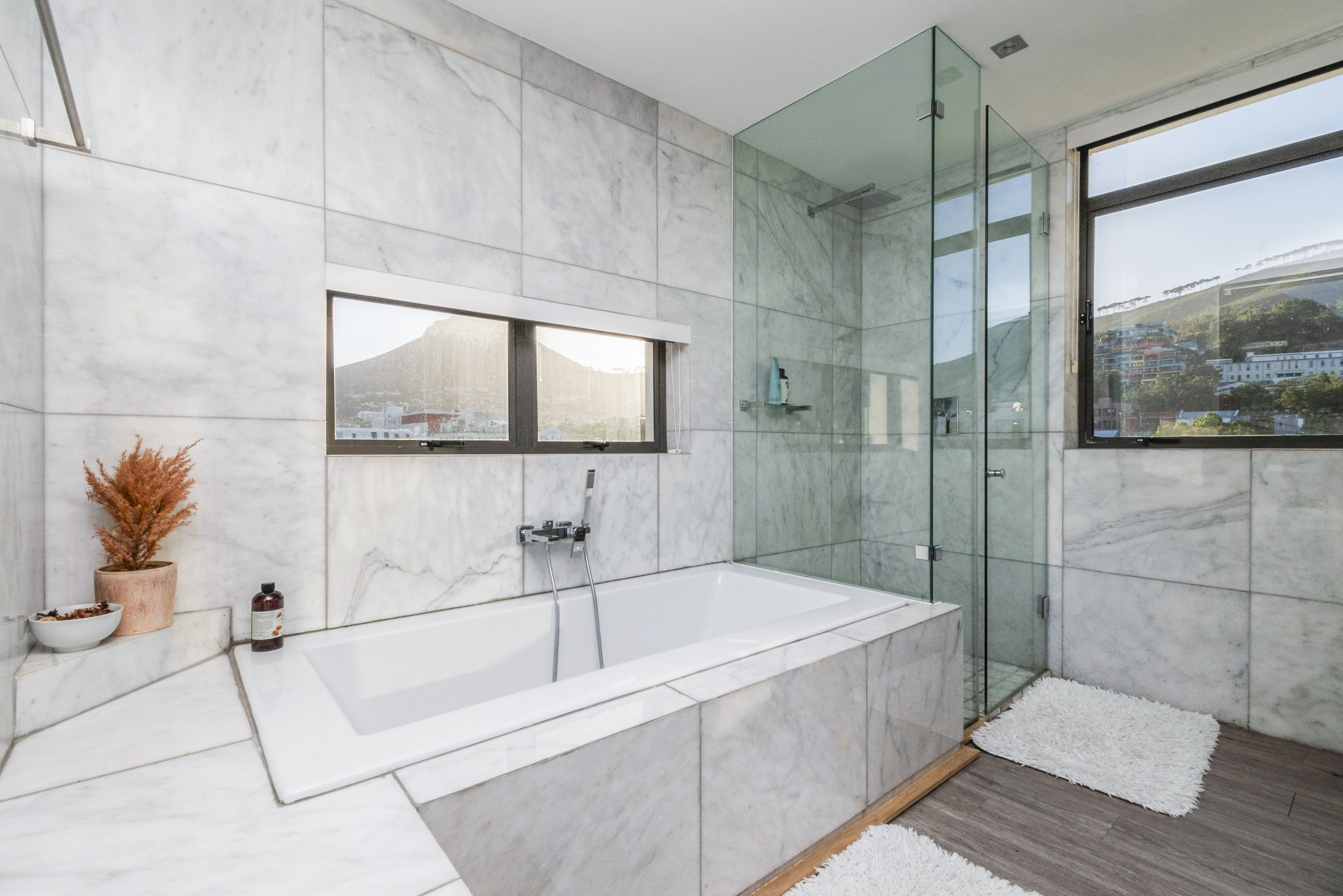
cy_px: 448
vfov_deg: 77.3
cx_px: 672
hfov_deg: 100.4
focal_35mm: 15
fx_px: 560
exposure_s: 1/200
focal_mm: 10
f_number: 20
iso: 250
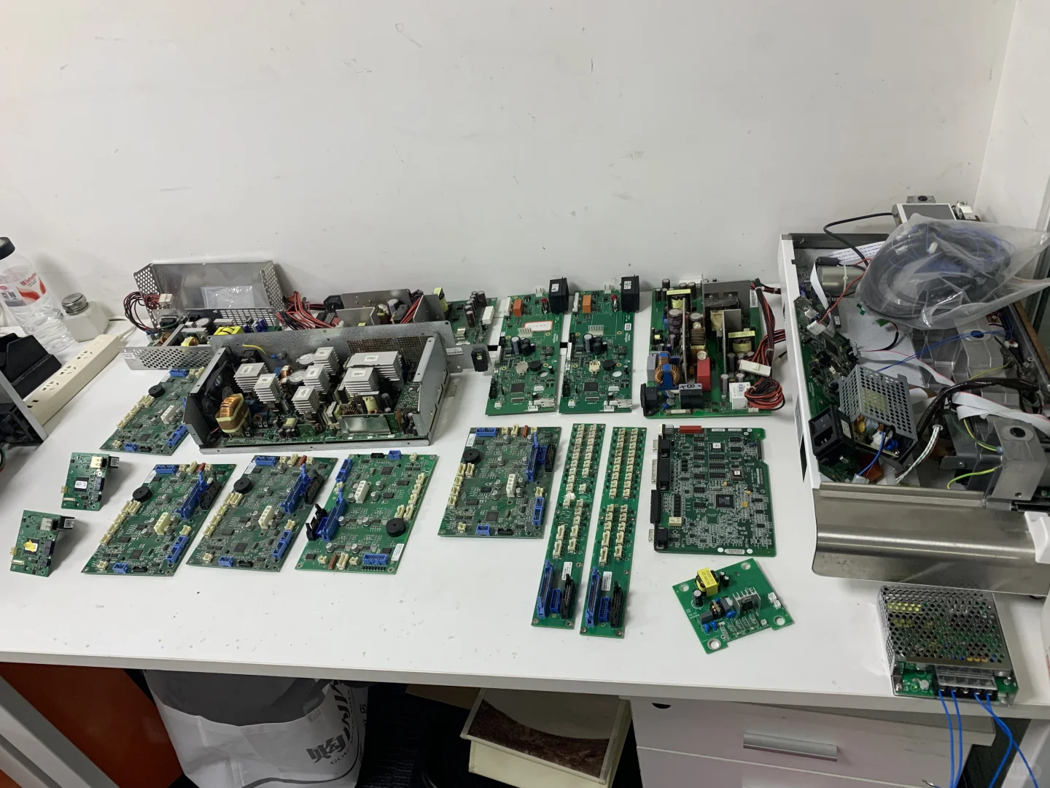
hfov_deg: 67.3
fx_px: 789
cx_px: 525
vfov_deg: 53.1
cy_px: 394
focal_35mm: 26
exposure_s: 1/60
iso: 125
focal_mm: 4.25
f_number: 1.8
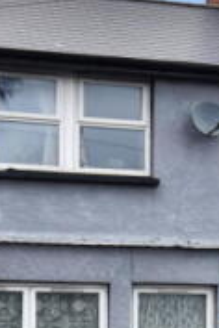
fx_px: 812
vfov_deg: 22.6
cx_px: 142
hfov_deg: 15.3
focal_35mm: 89
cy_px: 255
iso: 200
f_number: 6.3
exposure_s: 1/250
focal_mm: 16
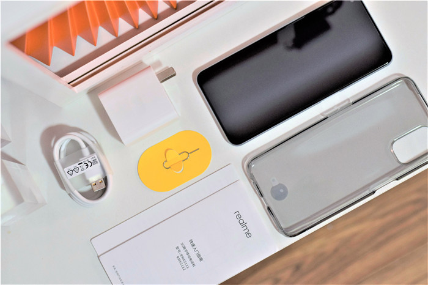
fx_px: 891
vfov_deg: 18.2
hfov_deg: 27.0
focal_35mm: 75
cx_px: 214
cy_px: 142
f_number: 2.8
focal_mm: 50
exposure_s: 1/60
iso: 800
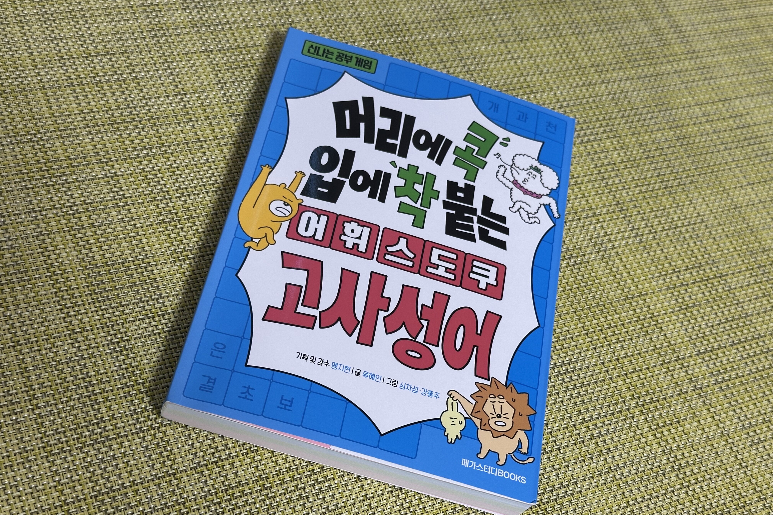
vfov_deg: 27.0
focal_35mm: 50
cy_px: 283
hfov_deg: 39.6
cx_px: 386
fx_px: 1074
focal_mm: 6.86
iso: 64
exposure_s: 1/60
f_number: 1.78
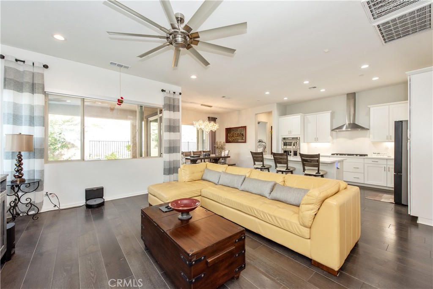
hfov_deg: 104.2
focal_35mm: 14
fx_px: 168
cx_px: 216
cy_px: 144
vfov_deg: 81.2
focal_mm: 14
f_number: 5.6
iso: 640
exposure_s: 1/125
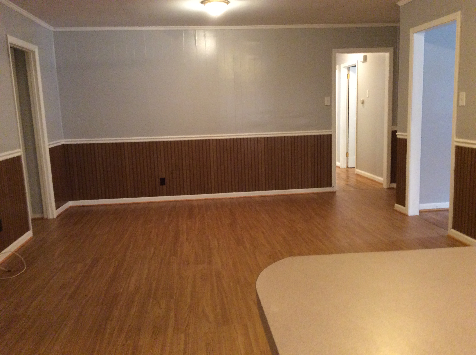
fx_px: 439
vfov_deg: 44.1
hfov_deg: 56.9
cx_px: 238
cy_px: 178
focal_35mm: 32
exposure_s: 1/24
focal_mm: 3.3
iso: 250
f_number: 2.4
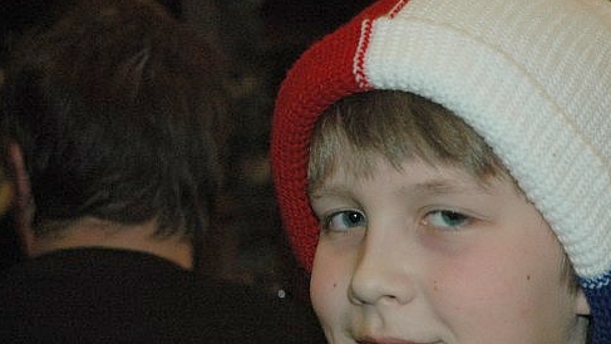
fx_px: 1728
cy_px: 236
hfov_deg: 20.0
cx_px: 360
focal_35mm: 107
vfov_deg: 11.3
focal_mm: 55
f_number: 5
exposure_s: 1/60
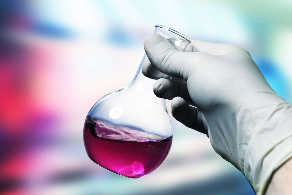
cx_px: 146
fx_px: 406
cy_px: 98
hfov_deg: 39.6
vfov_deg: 27.0
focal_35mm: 50
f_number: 9
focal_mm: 50
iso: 100
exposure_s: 1/800
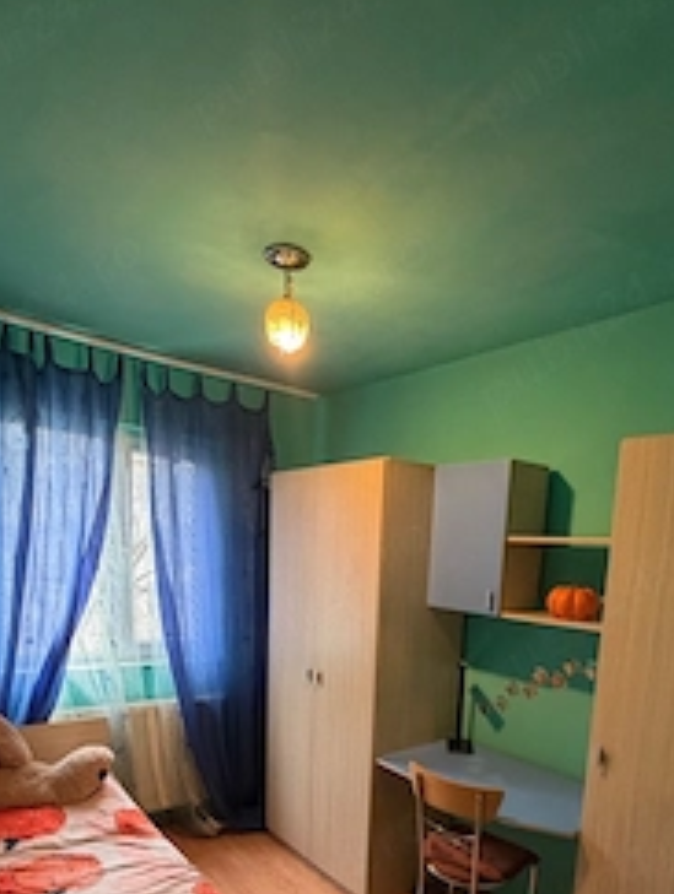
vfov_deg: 69.6
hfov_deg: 58.8
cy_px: 655
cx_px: 383
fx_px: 596
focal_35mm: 23
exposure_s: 1/50
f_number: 2.2
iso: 200
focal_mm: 2.22
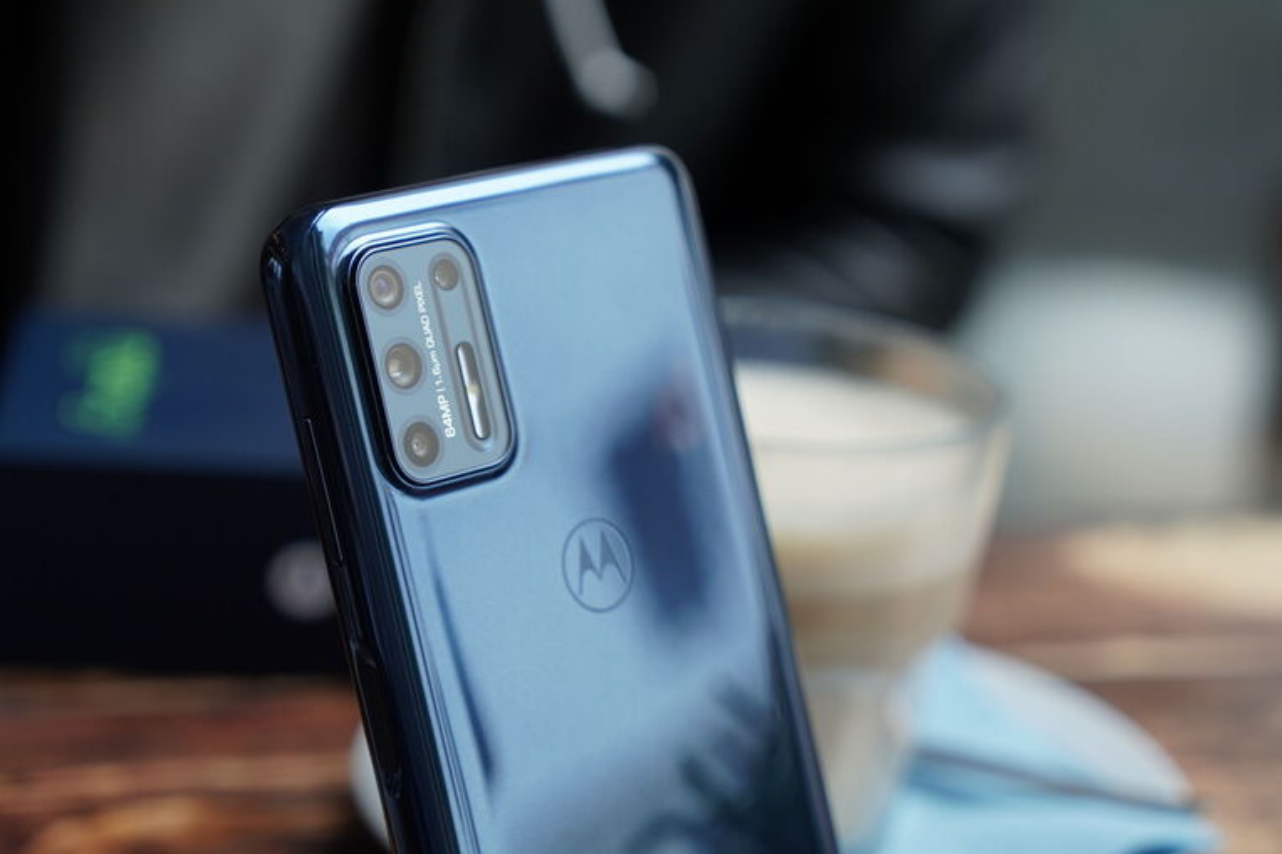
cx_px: 591
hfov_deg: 23.1
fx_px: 3133
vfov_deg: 15.5
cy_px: 518
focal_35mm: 88
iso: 800
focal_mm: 70
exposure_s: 1/250
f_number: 5
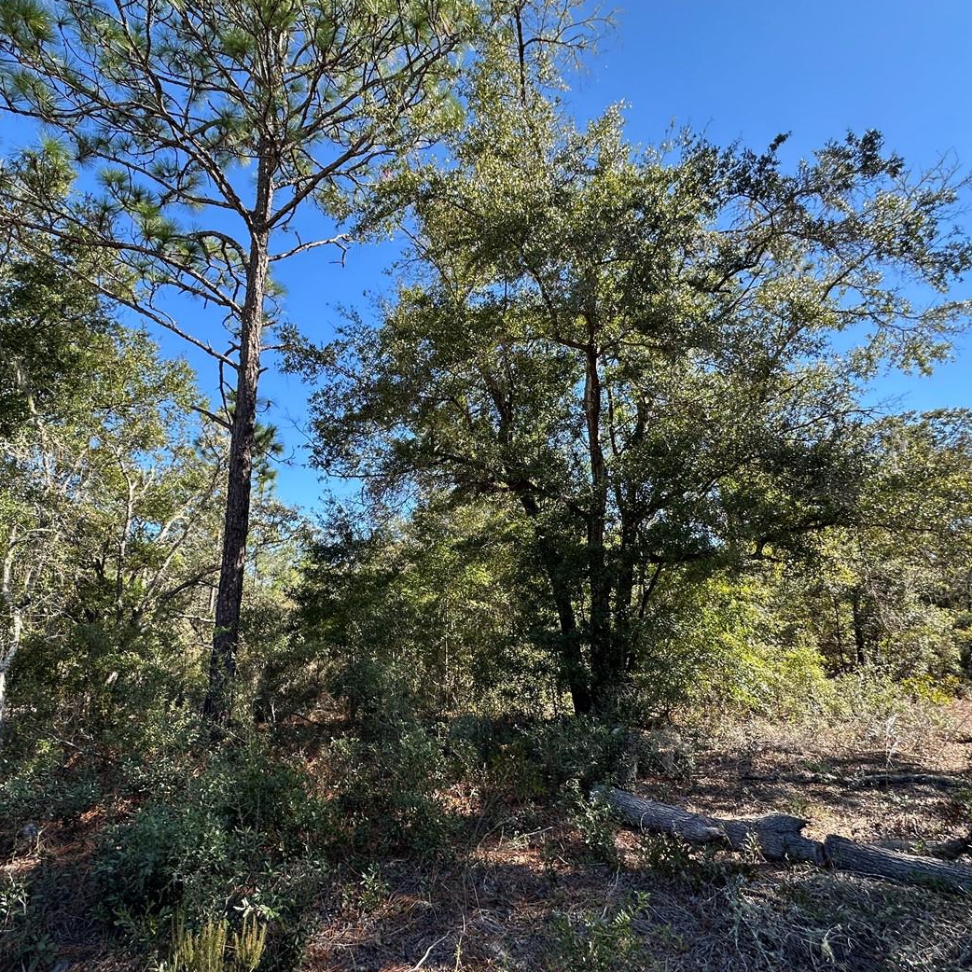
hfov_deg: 77.7
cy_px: 510
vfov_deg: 77.6
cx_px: 482
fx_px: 604
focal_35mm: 19
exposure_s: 1/354
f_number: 2.2
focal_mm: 2.22
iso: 40
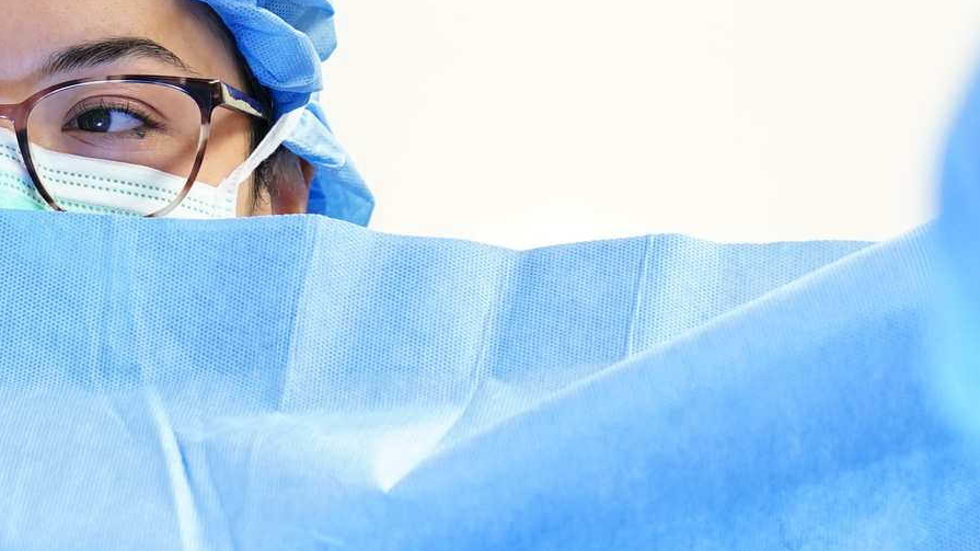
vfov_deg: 5.1
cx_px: 120
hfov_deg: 9.1
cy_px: 276
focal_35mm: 236
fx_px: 6131
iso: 1000
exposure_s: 1/125
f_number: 4
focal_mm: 70
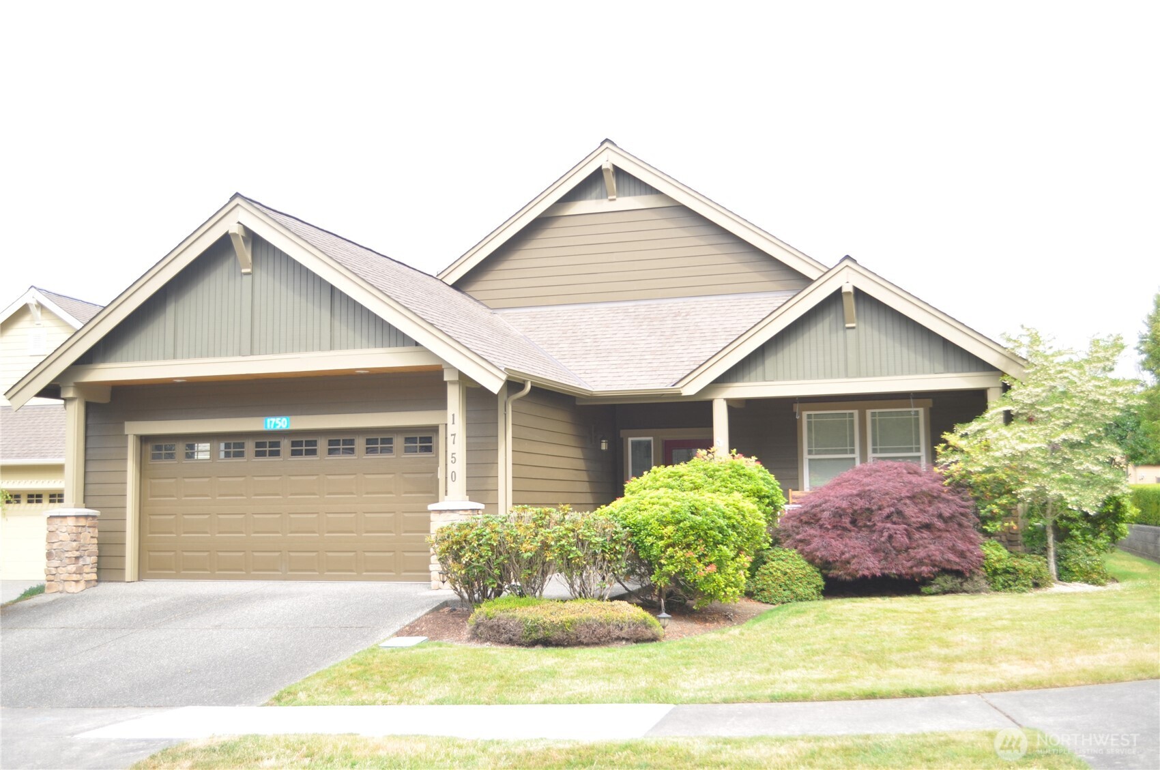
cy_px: 385
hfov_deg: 49.6
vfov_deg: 34.1
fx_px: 1255
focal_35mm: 39
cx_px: 580
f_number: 10
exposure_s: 1/200
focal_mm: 26
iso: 200
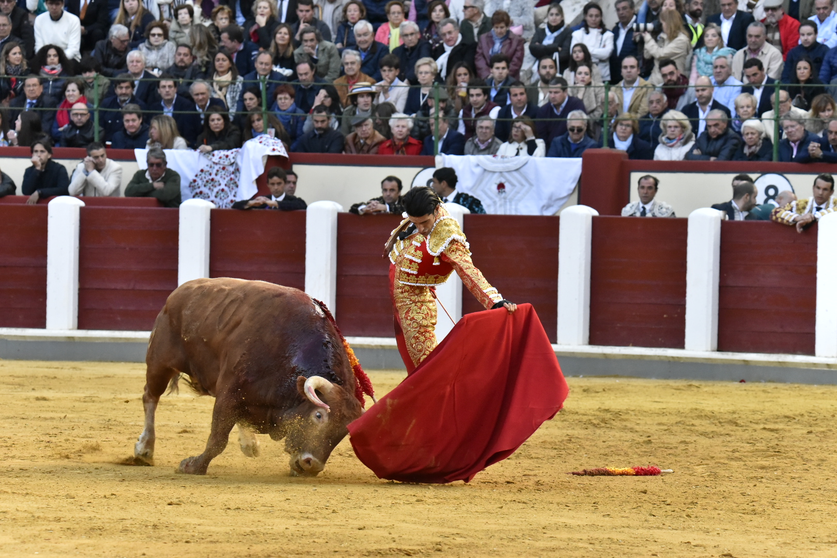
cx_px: 418
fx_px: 5115
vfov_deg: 6.2
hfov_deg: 9.4
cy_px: 279
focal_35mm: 220
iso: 6400
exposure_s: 1/800
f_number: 9
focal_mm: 220
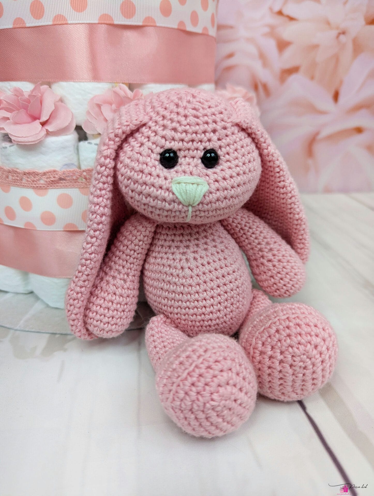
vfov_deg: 71.5
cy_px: 248
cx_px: 187
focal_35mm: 24
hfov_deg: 56.9
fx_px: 345
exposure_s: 1/224
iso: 209
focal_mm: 6.81
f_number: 1.85
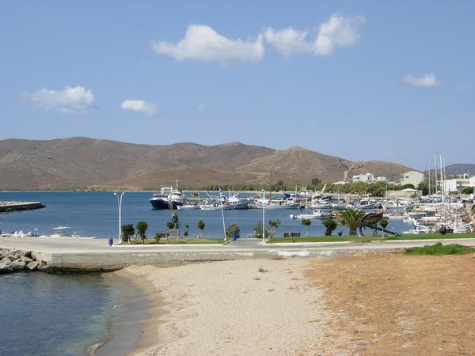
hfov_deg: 31.2
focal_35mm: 62
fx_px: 851
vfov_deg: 23.7
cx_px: 238
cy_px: 178
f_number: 6.1
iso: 50
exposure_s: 1/430
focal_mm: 12.9
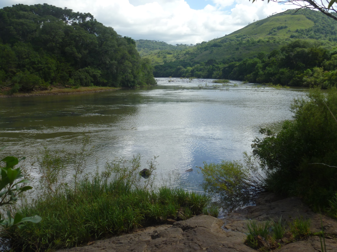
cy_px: 126
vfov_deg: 40.7
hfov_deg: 52.6
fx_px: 341
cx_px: 168
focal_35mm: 35
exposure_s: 1/250
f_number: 5.6
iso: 80
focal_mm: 6.3
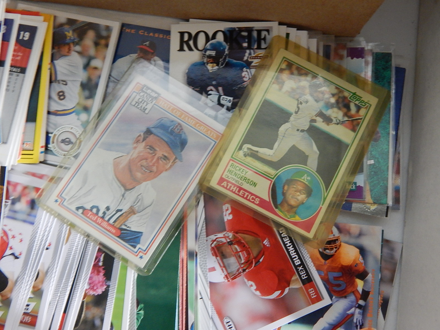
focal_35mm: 31
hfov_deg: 58.4
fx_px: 394
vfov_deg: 45.4
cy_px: 165
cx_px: 220
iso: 400
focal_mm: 5.6
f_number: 3.2
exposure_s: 1/10
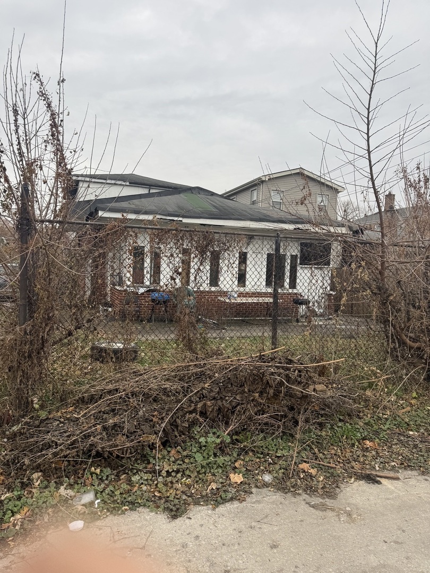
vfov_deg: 71.6
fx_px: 398
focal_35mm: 24
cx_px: 215
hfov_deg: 56.8
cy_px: 286
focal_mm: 6.76
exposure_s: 1/558
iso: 80
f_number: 1.78
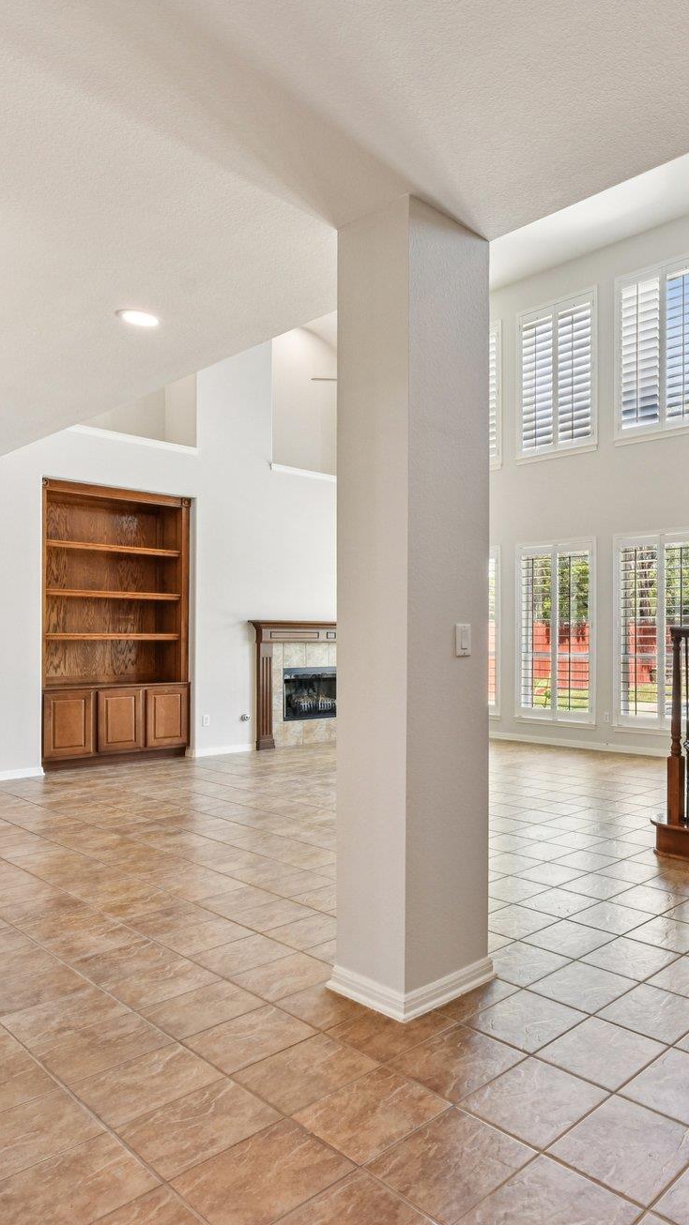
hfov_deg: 46.4
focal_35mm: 23
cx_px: 570
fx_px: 748
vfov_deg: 78.7
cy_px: 620
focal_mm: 14
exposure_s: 1/15
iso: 200
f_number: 8
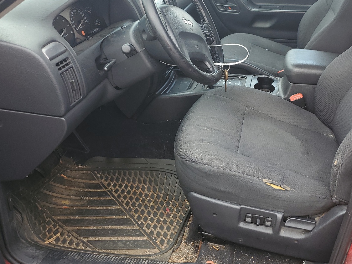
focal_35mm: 37
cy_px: 101
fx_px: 376
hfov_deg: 49.0
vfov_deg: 38.4
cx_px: 245
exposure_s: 1/172
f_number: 1.5
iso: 50
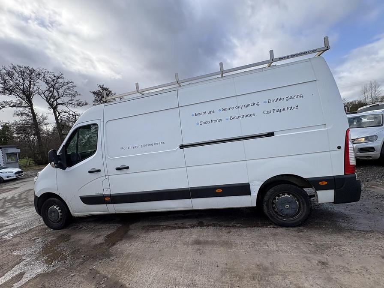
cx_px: 192
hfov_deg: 102.1
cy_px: 144
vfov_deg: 85.7
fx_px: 155
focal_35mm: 14
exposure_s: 1/1143
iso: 50
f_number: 2.2
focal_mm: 2.22
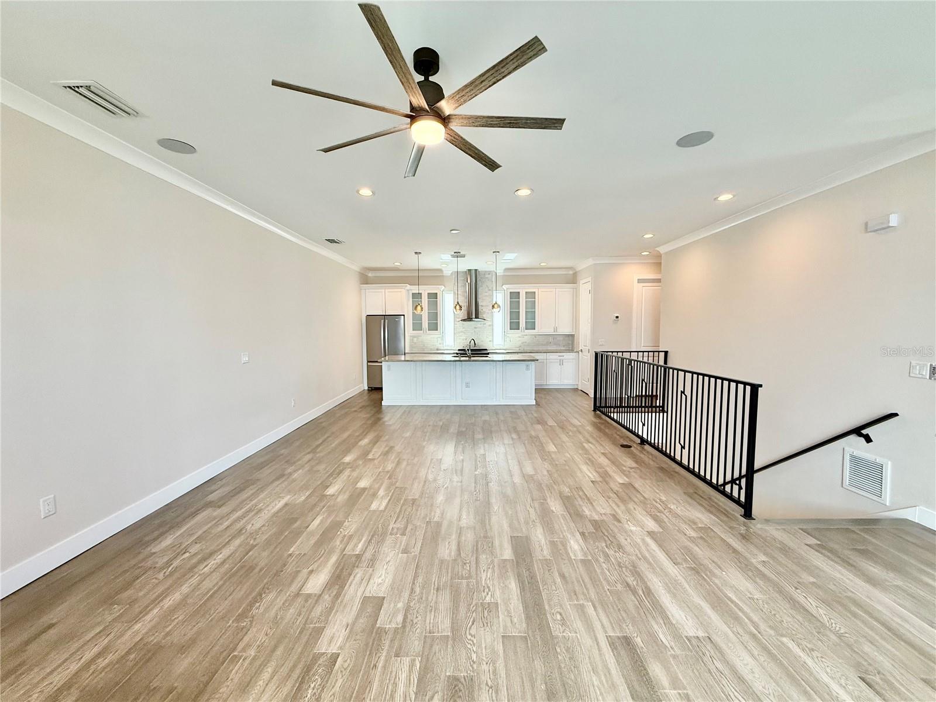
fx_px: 379
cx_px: 468
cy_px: 351
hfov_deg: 102.1
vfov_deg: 85.7
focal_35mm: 14
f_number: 2.2
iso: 160
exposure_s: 1/120
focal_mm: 2.22
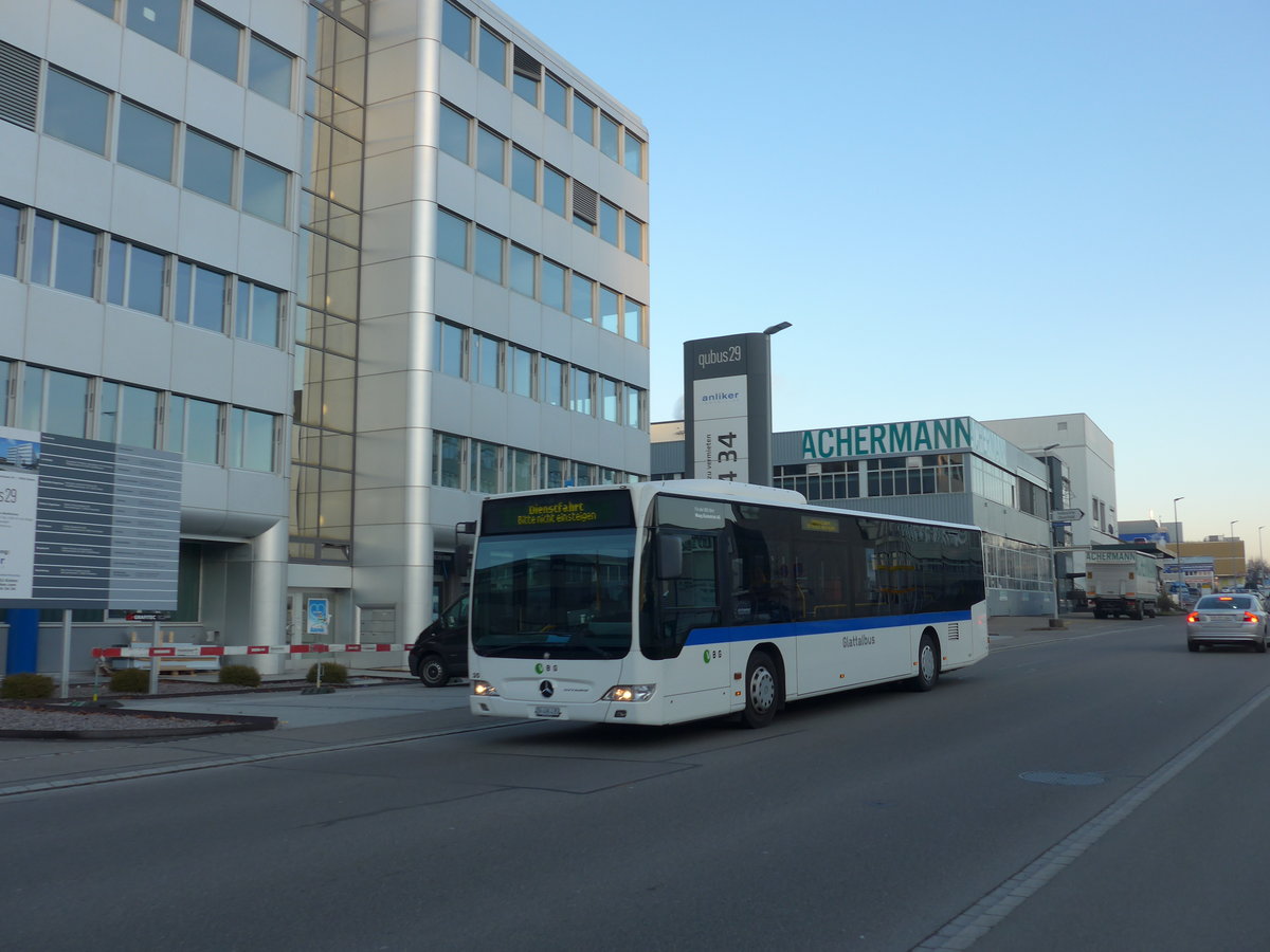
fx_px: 1137
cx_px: 635
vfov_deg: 45.4
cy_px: 476
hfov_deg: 58.4
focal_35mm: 31
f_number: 2.8
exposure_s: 1/250
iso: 80
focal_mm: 6.5
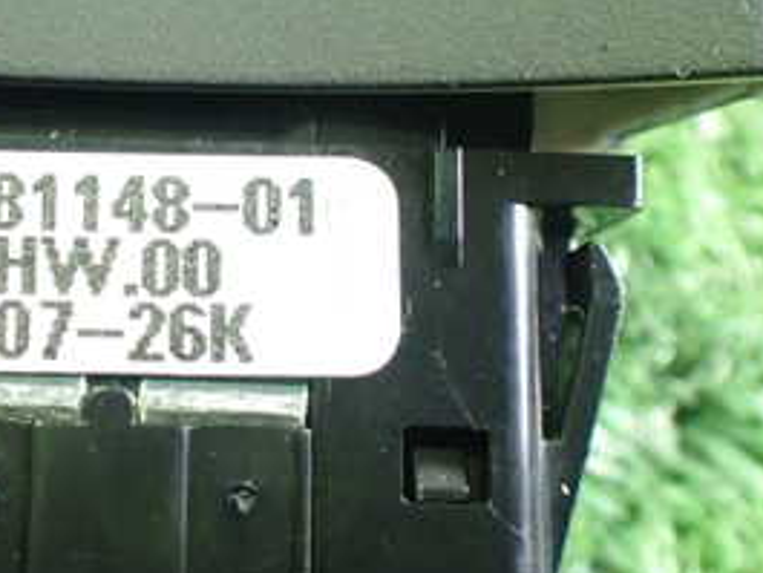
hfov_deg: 27.9
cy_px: 248
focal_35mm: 68
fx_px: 1500
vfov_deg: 21.6
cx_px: 135
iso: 1000
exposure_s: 1/30
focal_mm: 5.4
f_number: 2.3
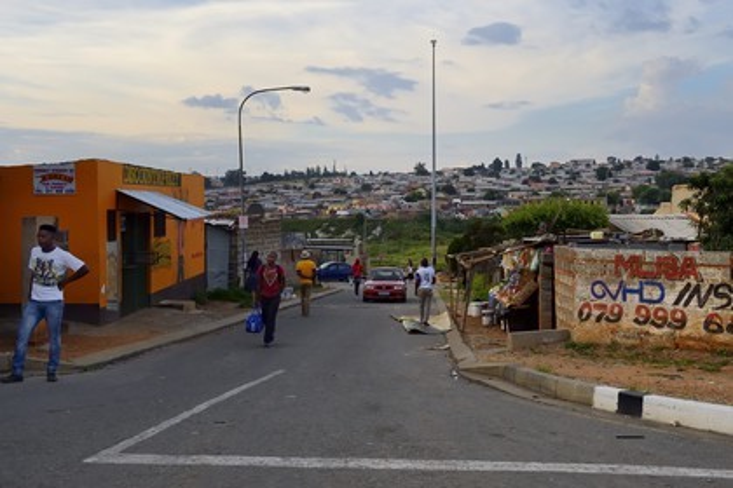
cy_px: 244
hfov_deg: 50.7
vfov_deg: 35.1
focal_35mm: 38
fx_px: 774
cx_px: 366
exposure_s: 1/640
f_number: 8
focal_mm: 38
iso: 800
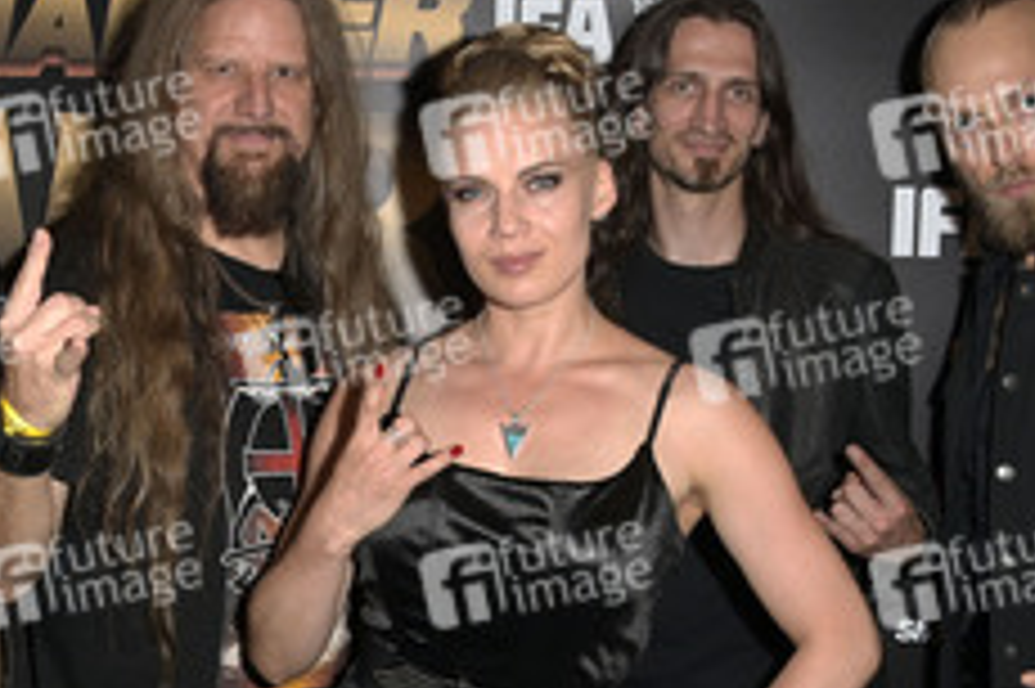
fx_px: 1523
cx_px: 416
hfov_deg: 37.4
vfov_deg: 25.3
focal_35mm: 53
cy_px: 463
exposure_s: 1/200
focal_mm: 27
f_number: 5
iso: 640
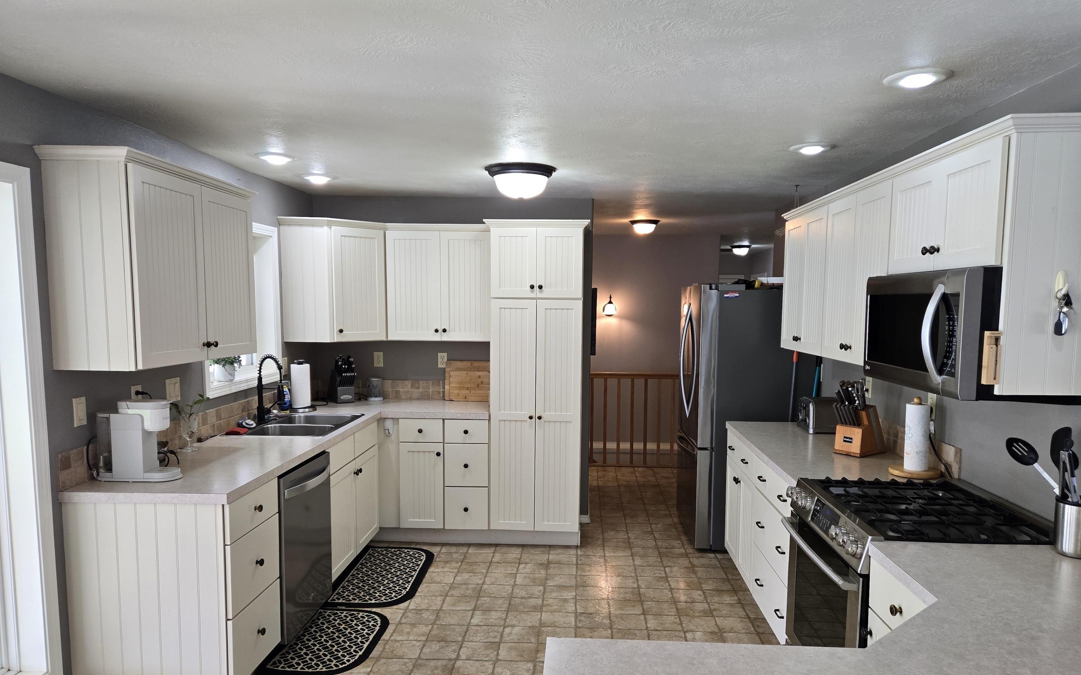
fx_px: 736
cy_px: 380
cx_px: 547
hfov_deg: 72.5
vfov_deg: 49.2
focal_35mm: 25
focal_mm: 5.4
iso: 125
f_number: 1.8
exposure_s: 1/120
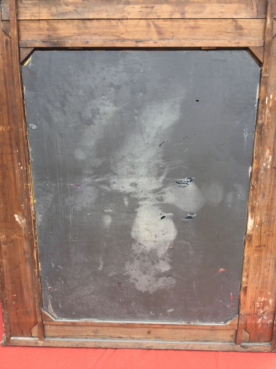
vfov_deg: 58.4
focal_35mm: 31
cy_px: 184
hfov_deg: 45.4
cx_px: 138
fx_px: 330
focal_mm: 3.3
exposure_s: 1/100
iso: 32
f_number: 2.4
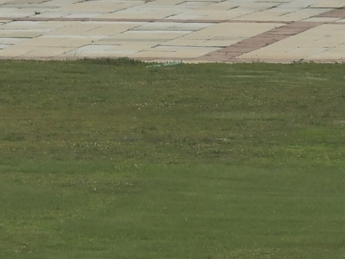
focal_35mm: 1177
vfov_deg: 1.3
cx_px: 567
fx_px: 11731
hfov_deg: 1.7
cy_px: -475
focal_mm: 140
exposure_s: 1/3200
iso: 800
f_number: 5
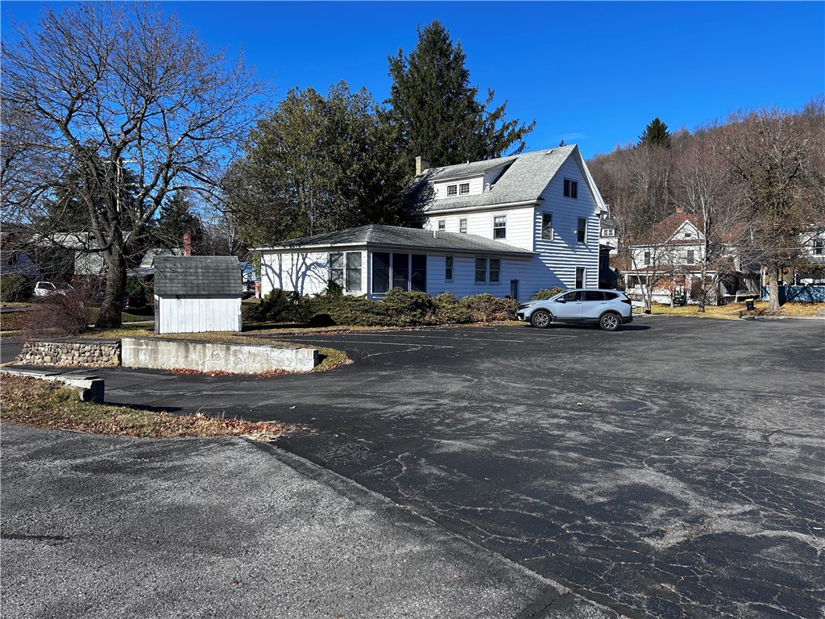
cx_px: 412
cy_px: 310
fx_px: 620
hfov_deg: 67.3
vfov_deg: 53.1
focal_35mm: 26
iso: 50
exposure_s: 1/3460
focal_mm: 5.7
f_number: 1.5
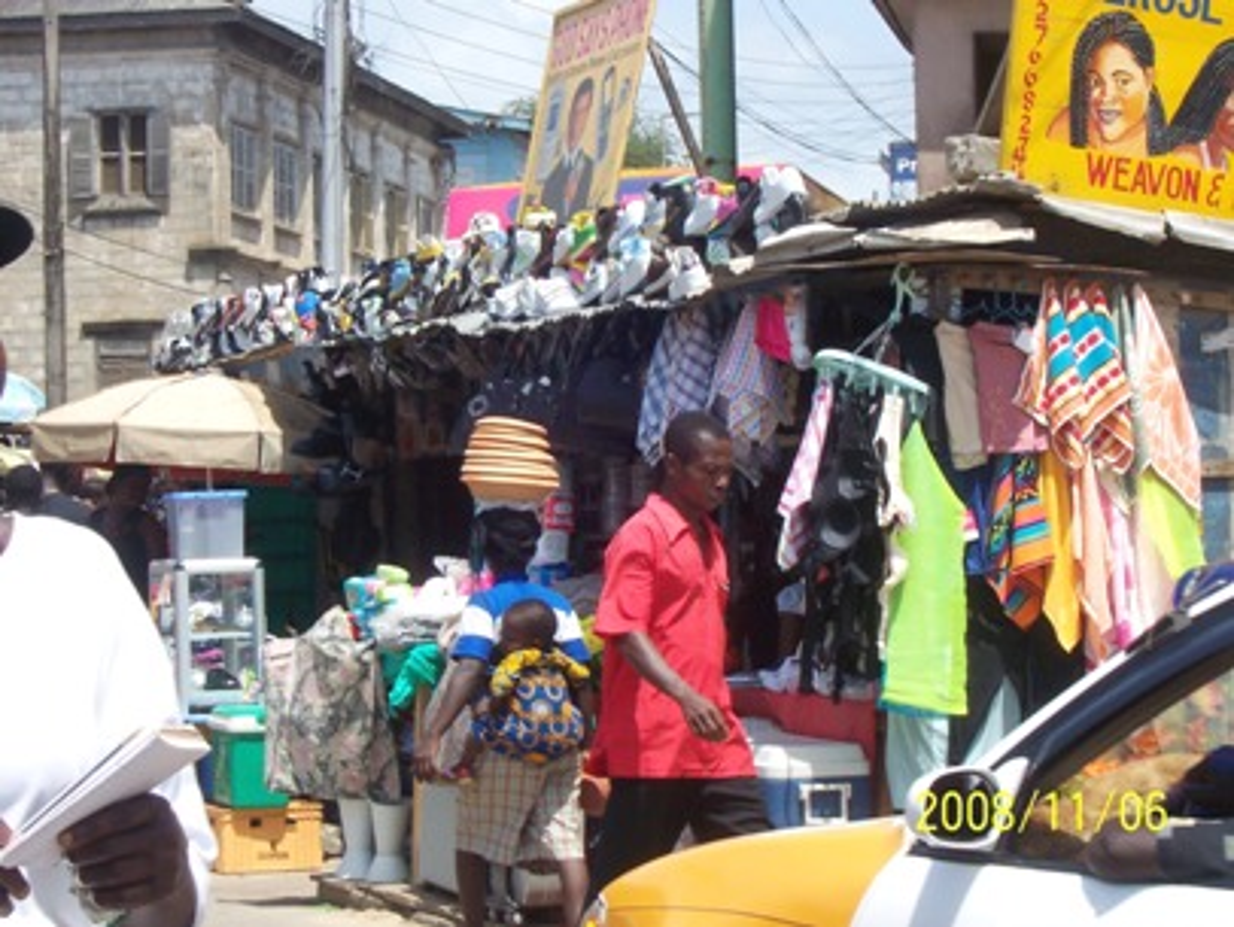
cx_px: 617
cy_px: 464
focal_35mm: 111
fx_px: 3959
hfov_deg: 17.7
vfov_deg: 13.4
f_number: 9.5
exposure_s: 1/180
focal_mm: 16.8
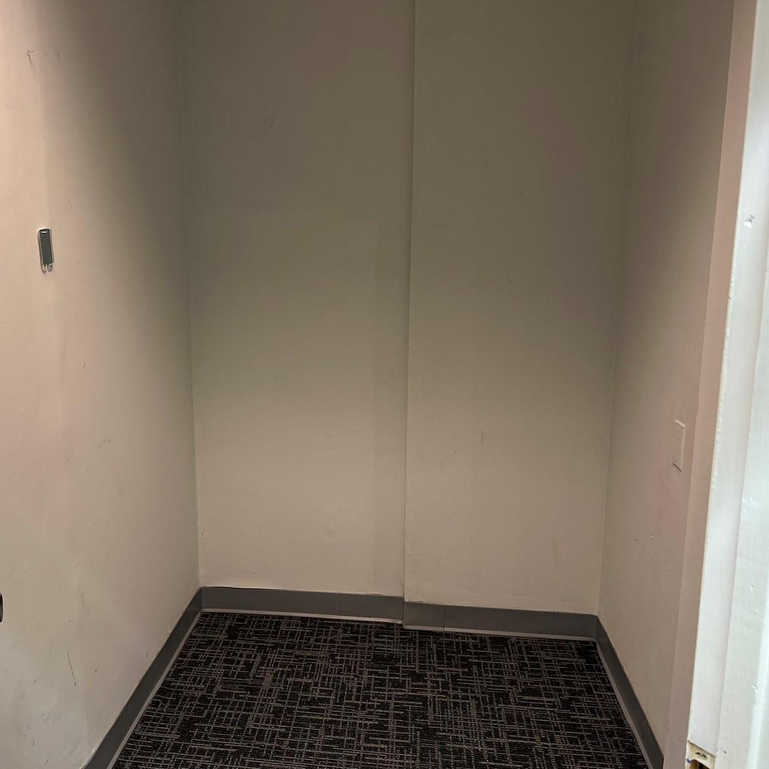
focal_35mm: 31
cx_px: 292
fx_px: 779
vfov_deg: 52.5
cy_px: 386
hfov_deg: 52.0
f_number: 1.5
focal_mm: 5.7
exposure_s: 1/60
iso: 100
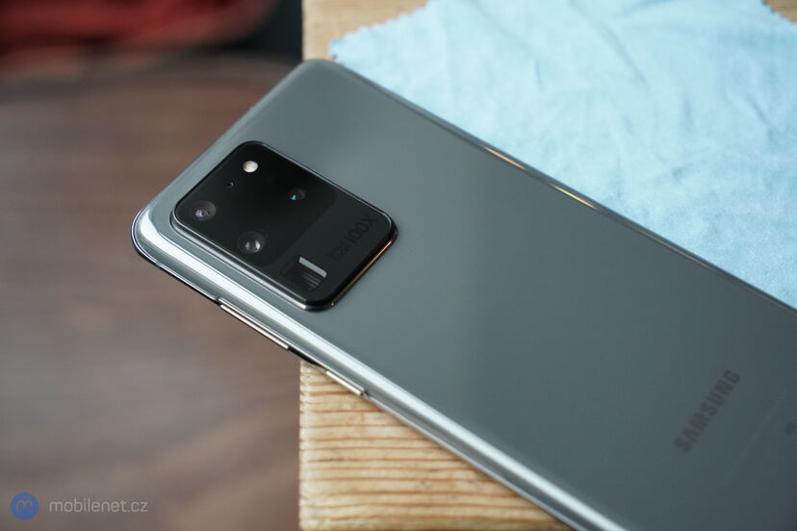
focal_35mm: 70
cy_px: 266
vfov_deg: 19.5
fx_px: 1550
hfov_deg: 28.8
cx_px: 398
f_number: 5.6
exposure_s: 1/200
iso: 4000
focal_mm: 70
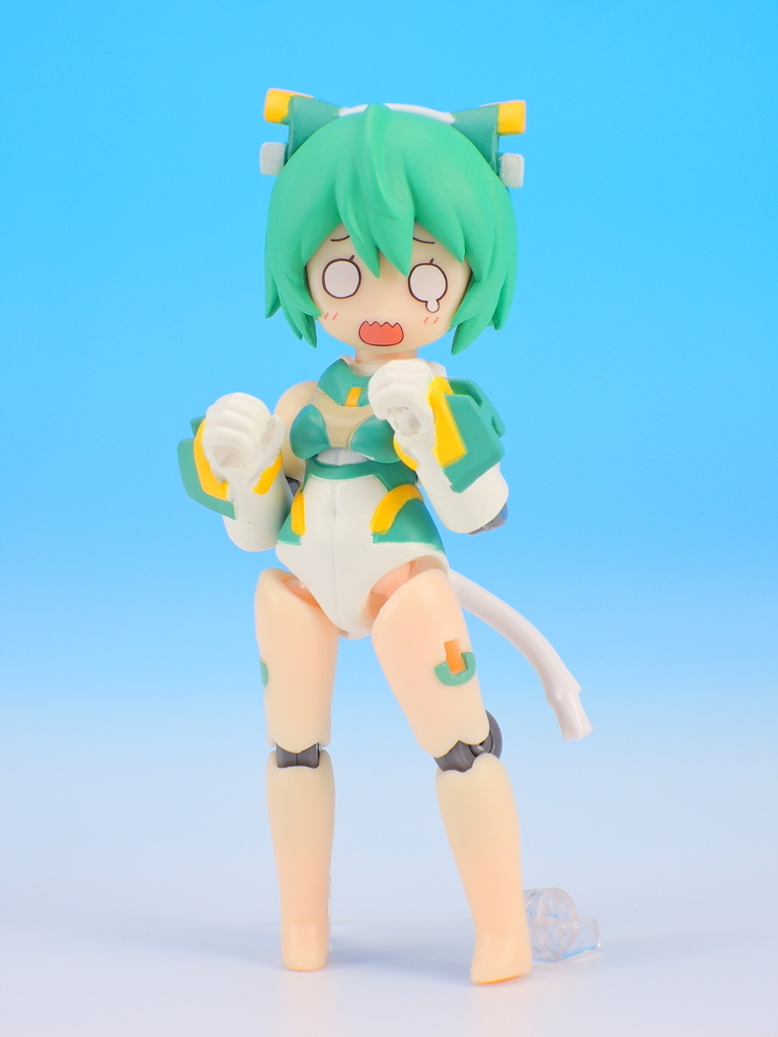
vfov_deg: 16.4
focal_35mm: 120
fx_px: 3596
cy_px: 518
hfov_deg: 12.3
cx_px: 389
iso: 80
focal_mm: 25.5
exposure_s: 1/8
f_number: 5.6
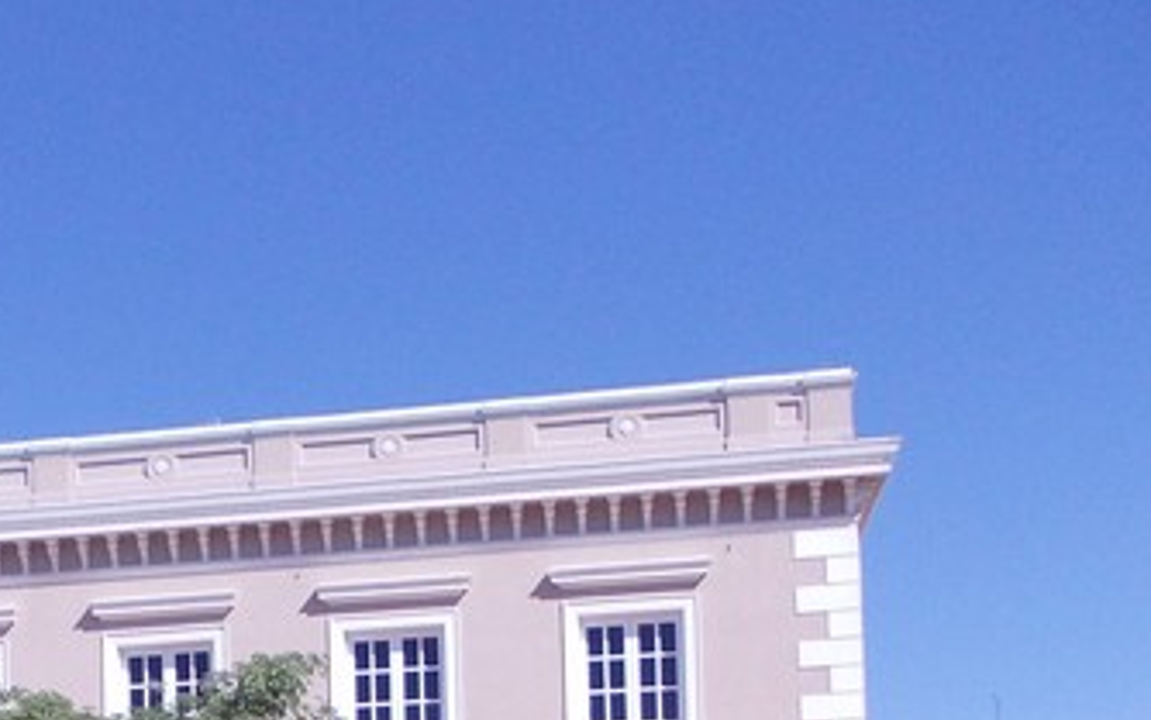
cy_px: 978
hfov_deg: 28.8
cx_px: 83
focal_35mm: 68
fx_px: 2134
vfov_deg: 17.7
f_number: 5.4
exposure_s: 1/400
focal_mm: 4
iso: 80
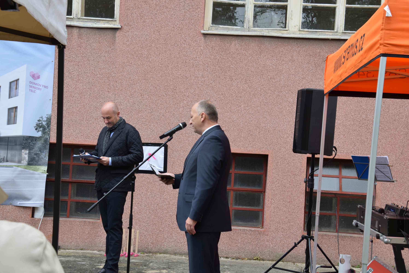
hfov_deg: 28.1
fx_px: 819
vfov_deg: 19.0
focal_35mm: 72
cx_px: 204
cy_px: 136
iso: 400
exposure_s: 1/100
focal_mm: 48
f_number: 10
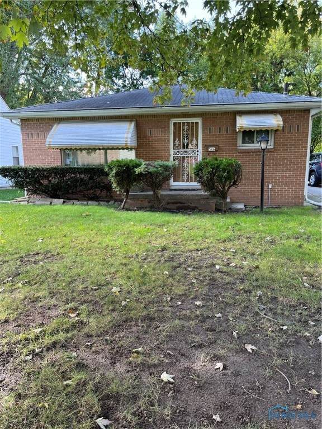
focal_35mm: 26
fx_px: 322
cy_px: 214
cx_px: 161
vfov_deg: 67.3
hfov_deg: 53.1
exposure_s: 1/133
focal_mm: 5.1
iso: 64
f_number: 1.6
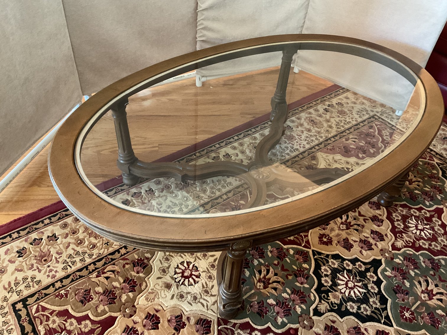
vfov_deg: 48.2
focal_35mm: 29
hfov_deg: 61.7
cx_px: 224
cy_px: 168
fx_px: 375
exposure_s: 1/30
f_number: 1.8
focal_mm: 3
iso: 400
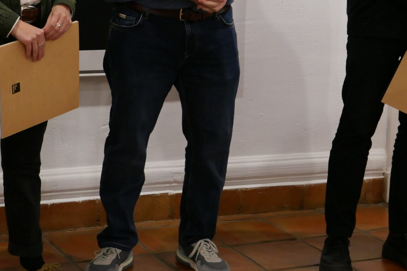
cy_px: -18
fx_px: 1255
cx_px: 190
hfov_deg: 18.4
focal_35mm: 111
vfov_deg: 12.2
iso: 1600
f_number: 2.7
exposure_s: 1/125
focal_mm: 22.7
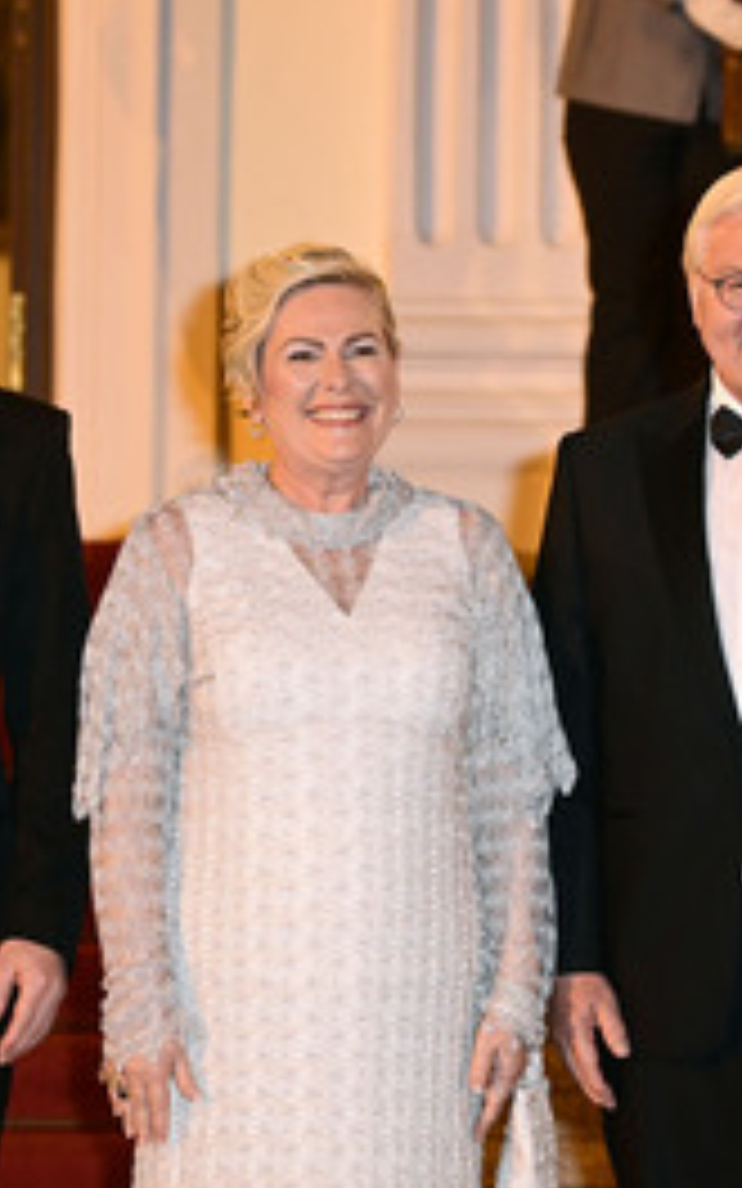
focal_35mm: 244
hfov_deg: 5.4
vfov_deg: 8.6
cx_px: 79
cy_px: 630
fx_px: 7895
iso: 3200
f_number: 5.6
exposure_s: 1/100
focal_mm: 140
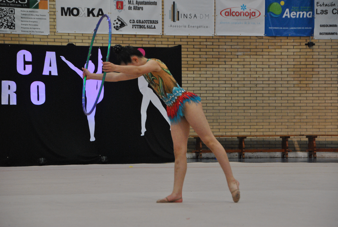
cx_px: 170
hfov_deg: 15.5
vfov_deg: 10.4
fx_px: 1241
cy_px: 112
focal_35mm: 132
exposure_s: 1/200
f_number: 5.3
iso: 800
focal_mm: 86
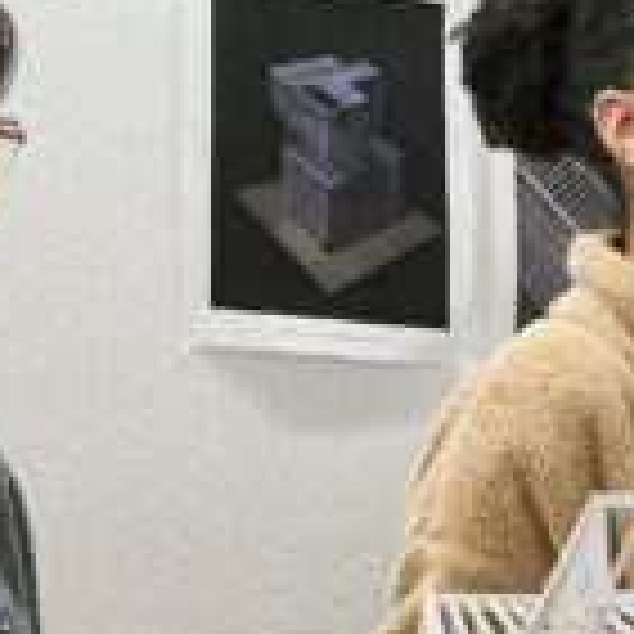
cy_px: 434
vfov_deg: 6.3
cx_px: 1268
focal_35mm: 278
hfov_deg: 6.1
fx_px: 5761
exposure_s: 1/125
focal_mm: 45
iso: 2500
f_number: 5
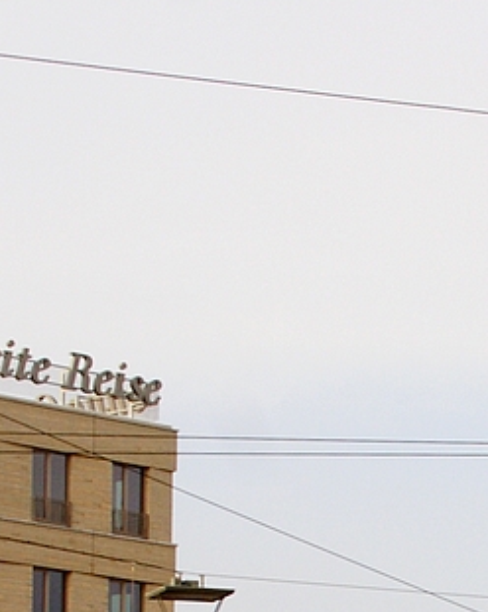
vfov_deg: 9.9
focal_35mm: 190
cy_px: 866
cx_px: 641
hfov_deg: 8.0
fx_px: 3437
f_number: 9
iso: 200
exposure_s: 1/250
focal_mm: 28
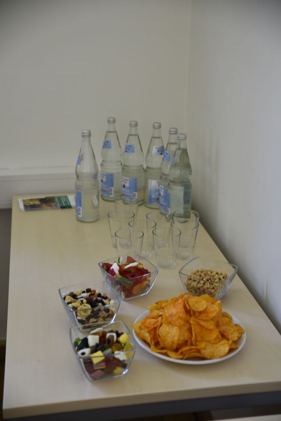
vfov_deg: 35.6
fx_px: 655
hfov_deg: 24.2
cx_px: 140
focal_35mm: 56
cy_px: 210
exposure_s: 1/60
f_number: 3.2
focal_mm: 56
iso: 800
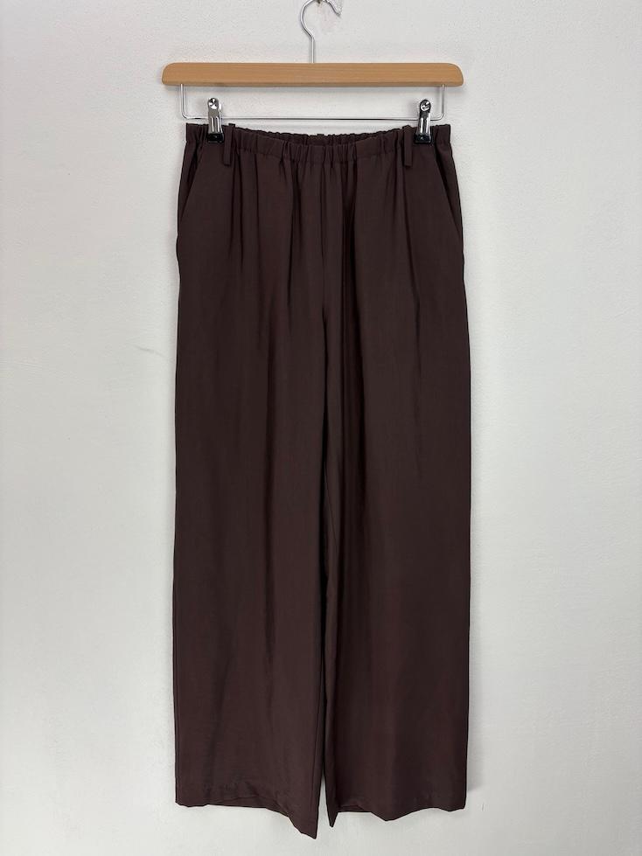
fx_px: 643
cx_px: 321
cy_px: 428
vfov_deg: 67.3
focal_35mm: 26
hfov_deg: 53.1
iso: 40
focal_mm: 5.96
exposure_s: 1/100
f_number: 1.6
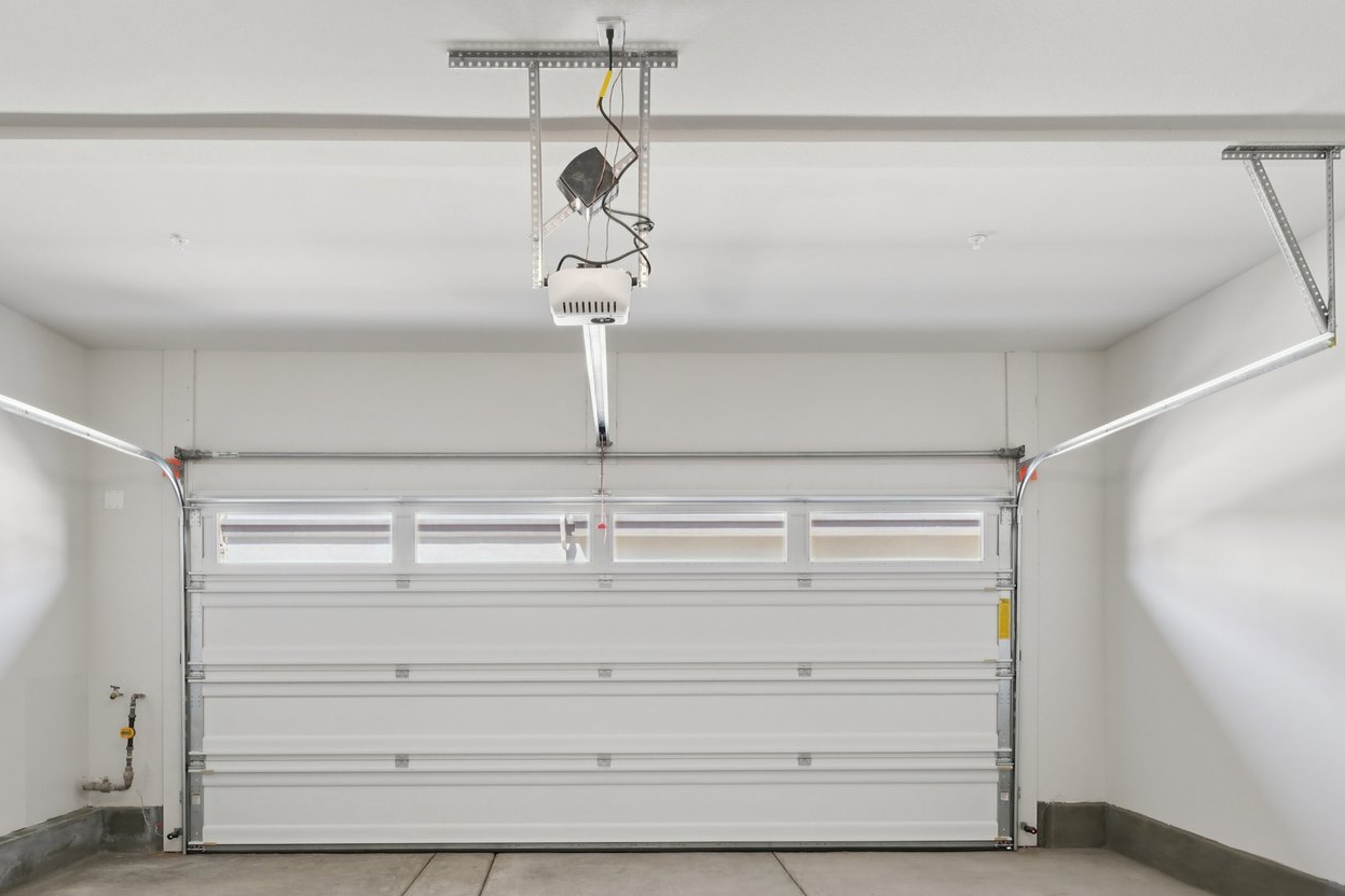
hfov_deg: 75.2
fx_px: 859
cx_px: 532
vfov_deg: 53.5
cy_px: 630
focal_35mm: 23
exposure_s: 1/25
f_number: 8
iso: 400
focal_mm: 14
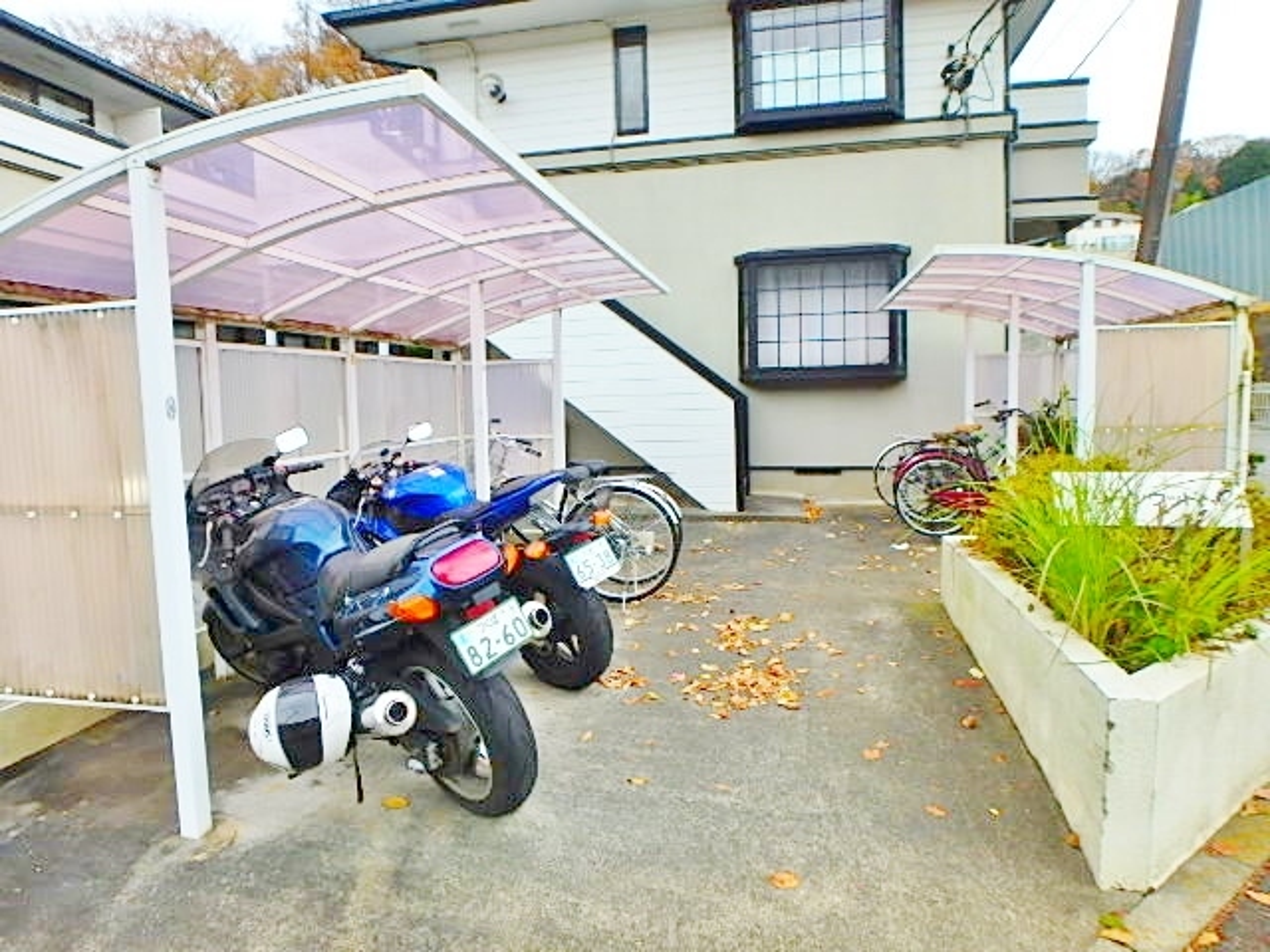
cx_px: 635
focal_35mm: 21
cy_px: 476
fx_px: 770
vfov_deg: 63.4
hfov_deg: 79.0
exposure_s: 1/250
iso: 125
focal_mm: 3.7
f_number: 3.5
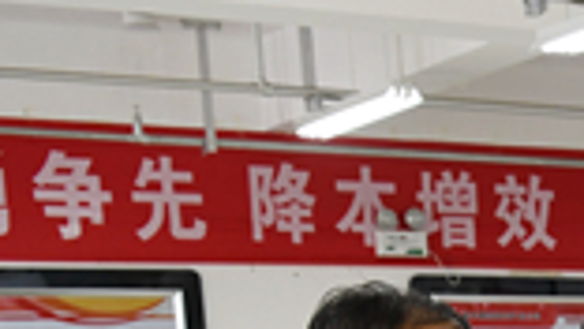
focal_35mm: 122
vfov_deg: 9.0
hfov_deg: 14.8
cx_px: 1131
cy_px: 796
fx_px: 1891
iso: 800
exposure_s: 1/100
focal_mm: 26
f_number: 5
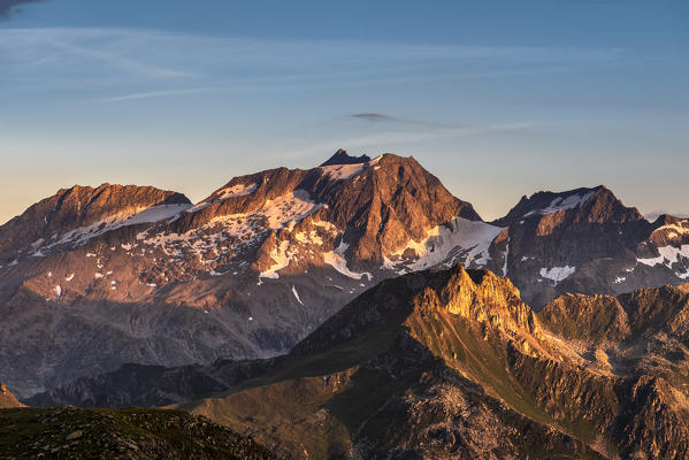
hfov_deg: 13.7
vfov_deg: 9.2
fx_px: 2872
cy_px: 230
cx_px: 344
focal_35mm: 150
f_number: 8
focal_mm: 150
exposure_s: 1/40
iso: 200
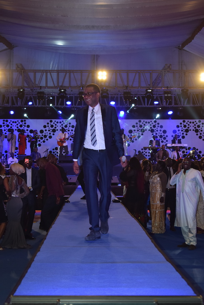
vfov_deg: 24.6
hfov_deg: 16.6
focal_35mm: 82
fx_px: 701
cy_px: 152
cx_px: 102
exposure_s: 1/60
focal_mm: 55
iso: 400
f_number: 5.6
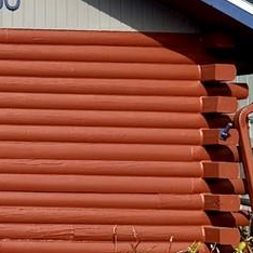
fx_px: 1199
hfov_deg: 10.7
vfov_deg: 12.0
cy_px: 86
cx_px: -296
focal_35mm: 145
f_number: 1.78
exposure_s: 1/5348
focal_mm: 6.76
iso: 80
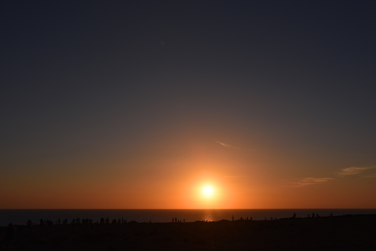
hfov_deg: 50.7
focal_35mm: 38
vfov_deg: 35.1
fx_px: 397
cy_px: 126
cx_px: 188
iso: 200
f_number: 8
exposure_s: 1/1600
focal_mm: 38
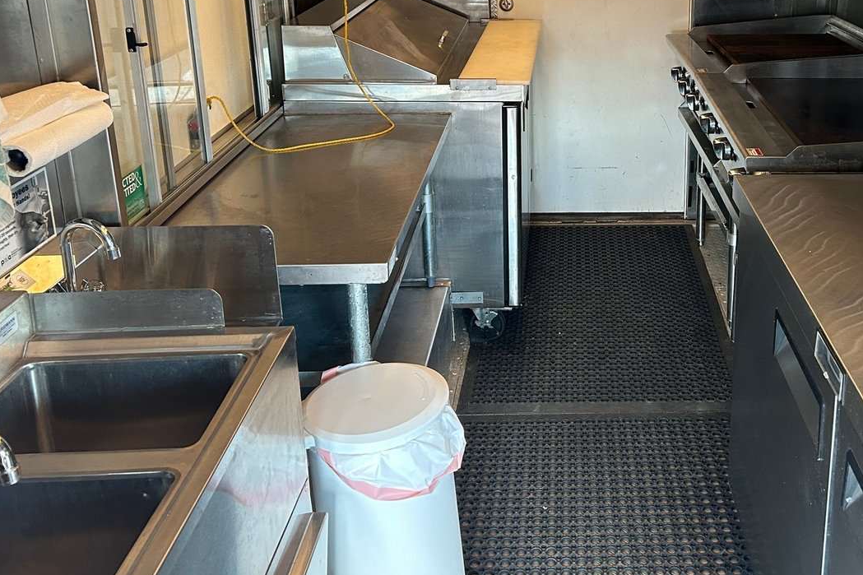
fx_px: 935
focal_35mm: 39
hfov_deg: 48.7
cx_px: 579
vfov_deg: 33.2
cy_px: 112
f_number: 1.5
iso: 160
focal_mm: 5.7
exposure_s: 1/60
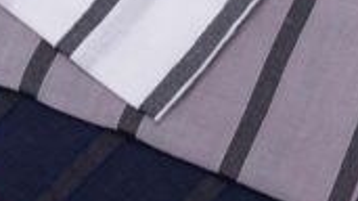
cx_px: 260
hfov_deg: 21.0
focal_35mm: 101
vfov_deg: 11.7
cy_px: 248
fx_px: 958
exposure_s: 1/125
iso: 100
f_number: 11
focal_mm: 22
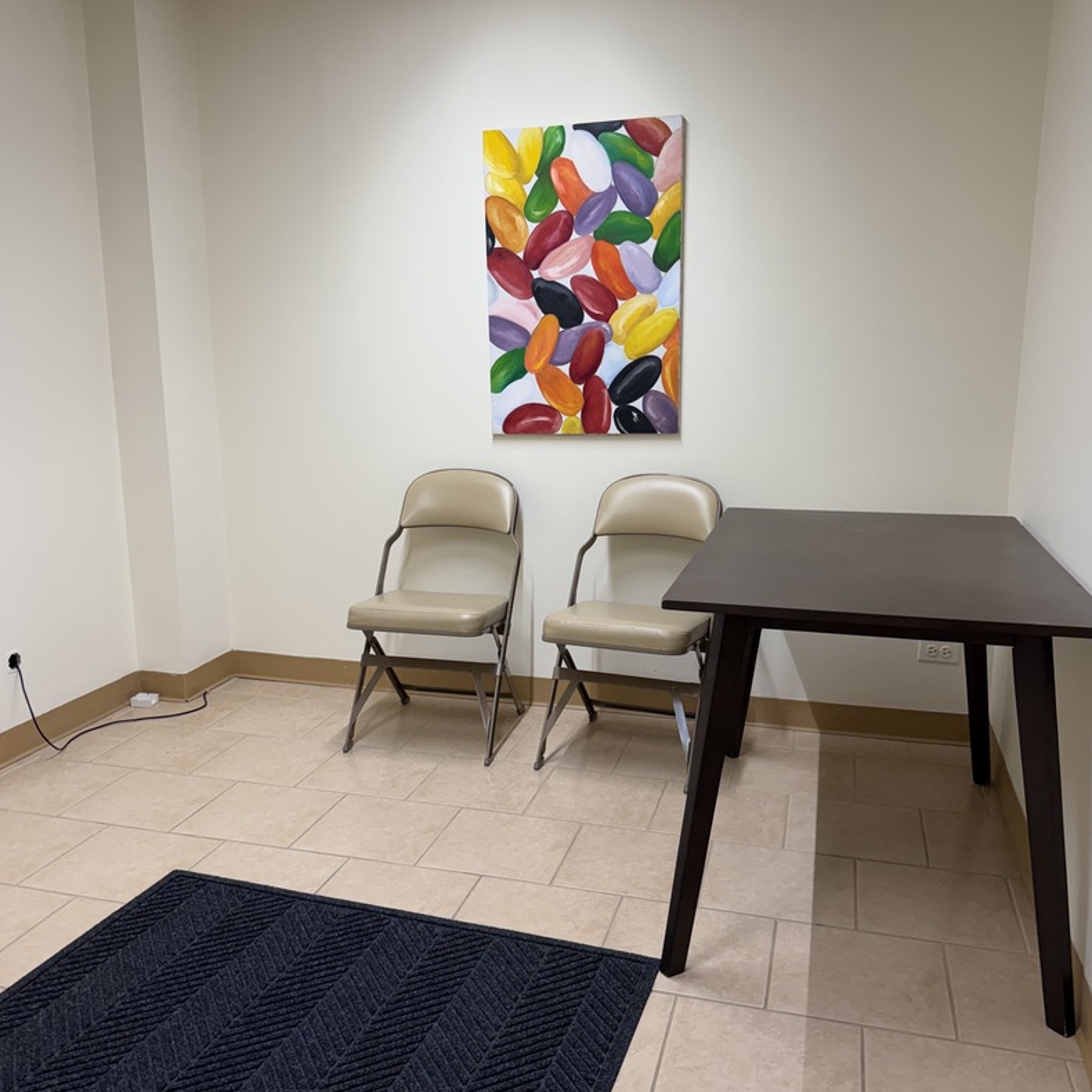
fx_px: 1035
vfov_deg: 55.6
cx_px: 540
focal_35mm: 29
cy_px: 561
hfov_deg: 55.6
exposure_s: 1/120
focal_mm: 6.76
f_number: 1.78
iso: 160
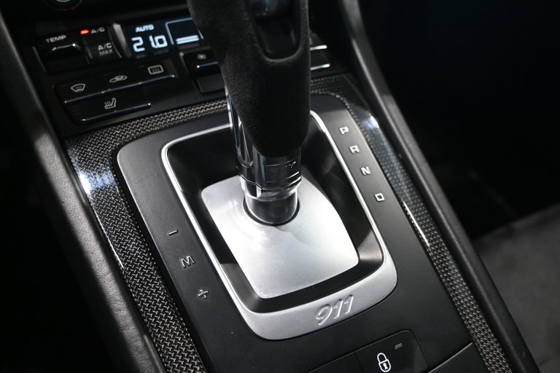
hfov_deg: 56.1
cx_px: 280
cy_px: 186
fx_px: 525
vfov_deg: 39.1
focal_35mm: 34
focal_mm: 22.5
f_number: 4
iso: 2200
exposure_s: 1/125
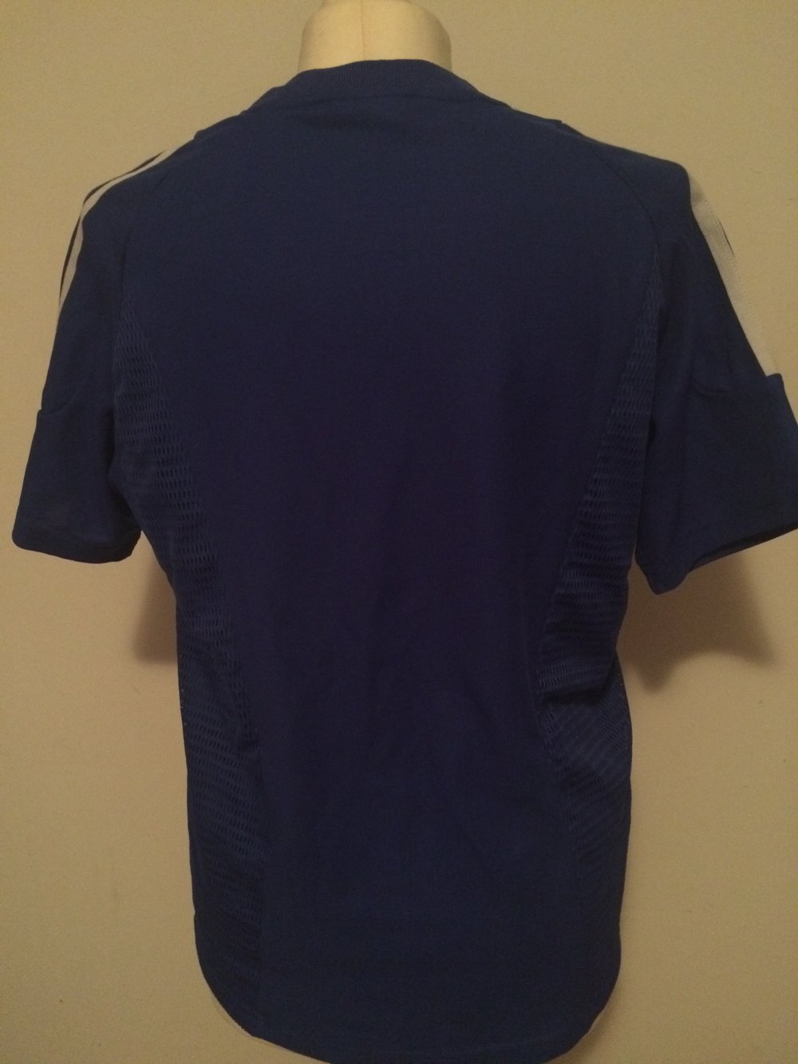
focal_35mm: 29
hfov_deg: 48.2
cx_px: 399
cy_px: 532
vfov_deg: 61.7
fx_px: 891
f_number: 2.2
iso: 500
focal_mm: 4.15
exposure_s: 1/17
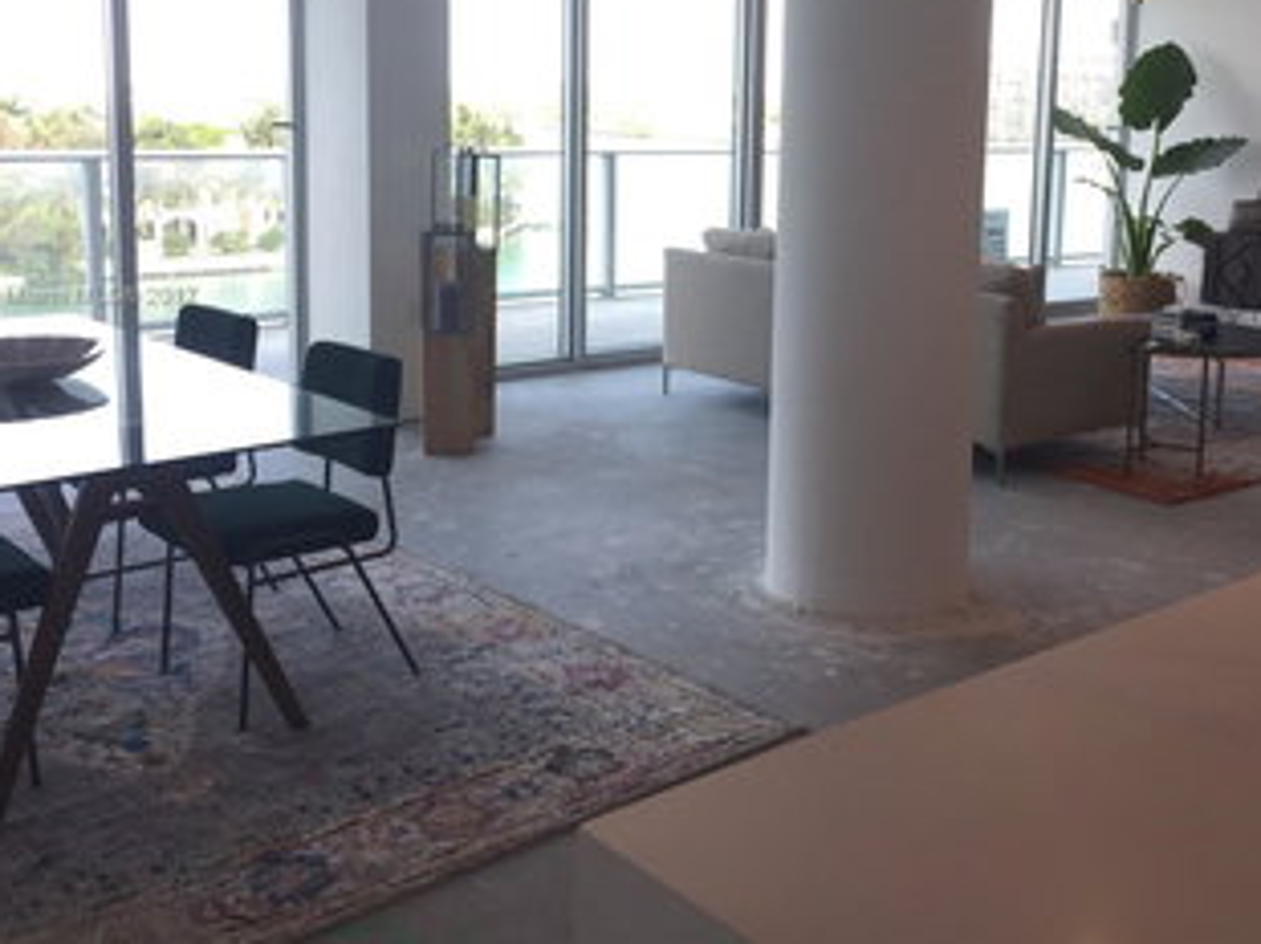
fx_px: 1456
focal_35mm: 40
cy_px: 297
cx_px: 718
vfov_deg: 35.5
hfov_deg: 46.7
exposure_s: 1/120
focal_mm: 4.15
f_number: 2.2
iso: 32
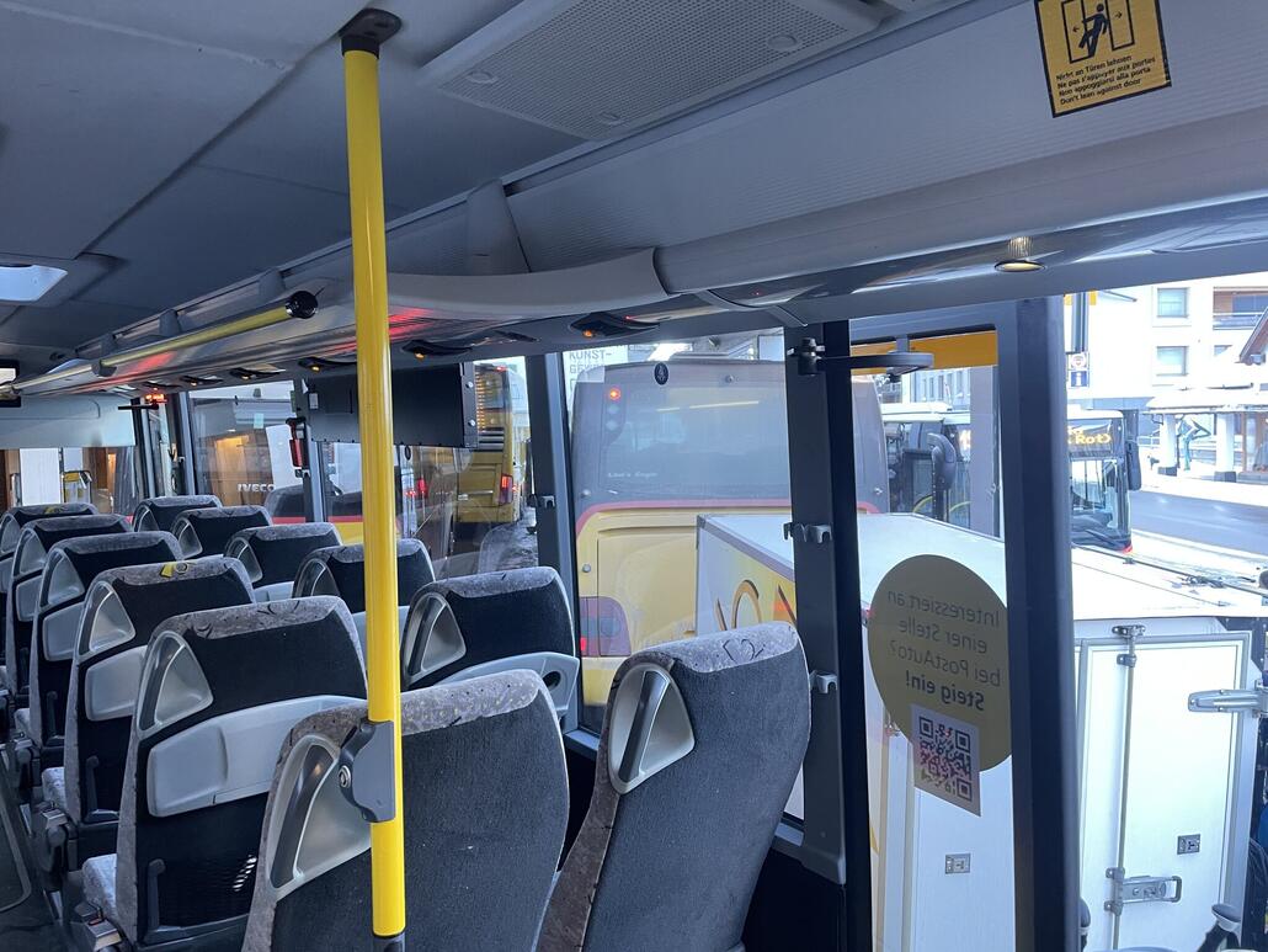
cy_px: 476
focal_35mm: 26
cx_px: 634
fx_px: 953
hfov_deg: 67.3
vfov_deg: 53.1
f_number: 1.6
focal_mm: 4.2
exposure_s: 1/60
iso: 160
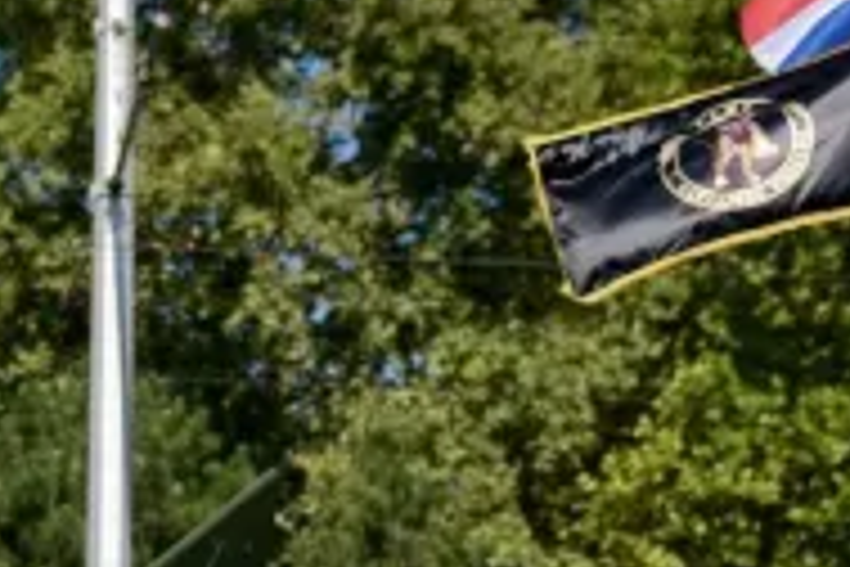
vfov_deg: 9.7
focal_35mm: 137
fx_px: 3234
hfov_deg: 14.5
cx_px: -193
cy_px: 853
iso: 100
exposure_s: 1/3200
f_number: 2.8
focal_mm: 34
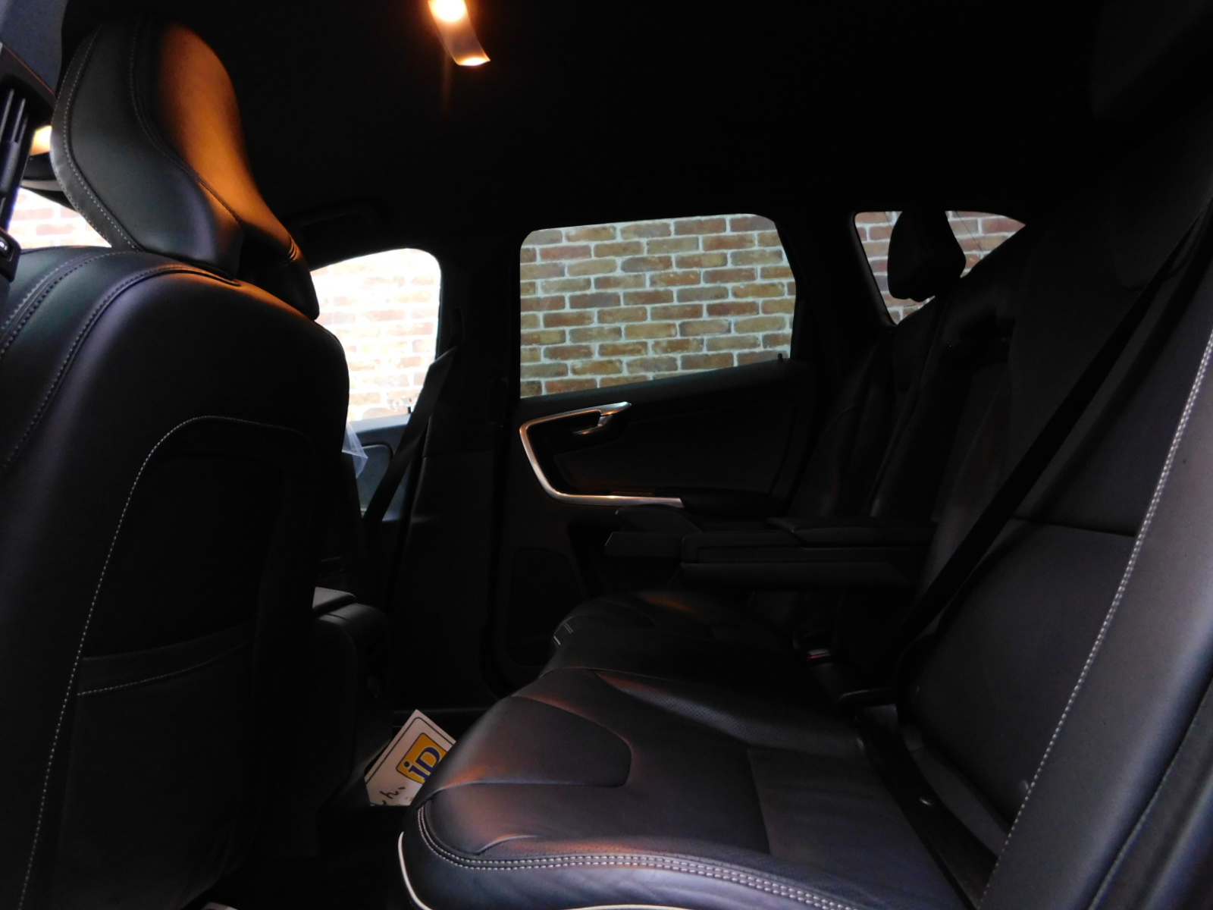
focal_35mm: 23
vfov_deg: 58.9
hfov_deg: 73.9
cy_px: 455
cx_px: 606
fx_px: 806
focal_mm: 4
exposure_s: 1/10
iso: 400
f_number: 3
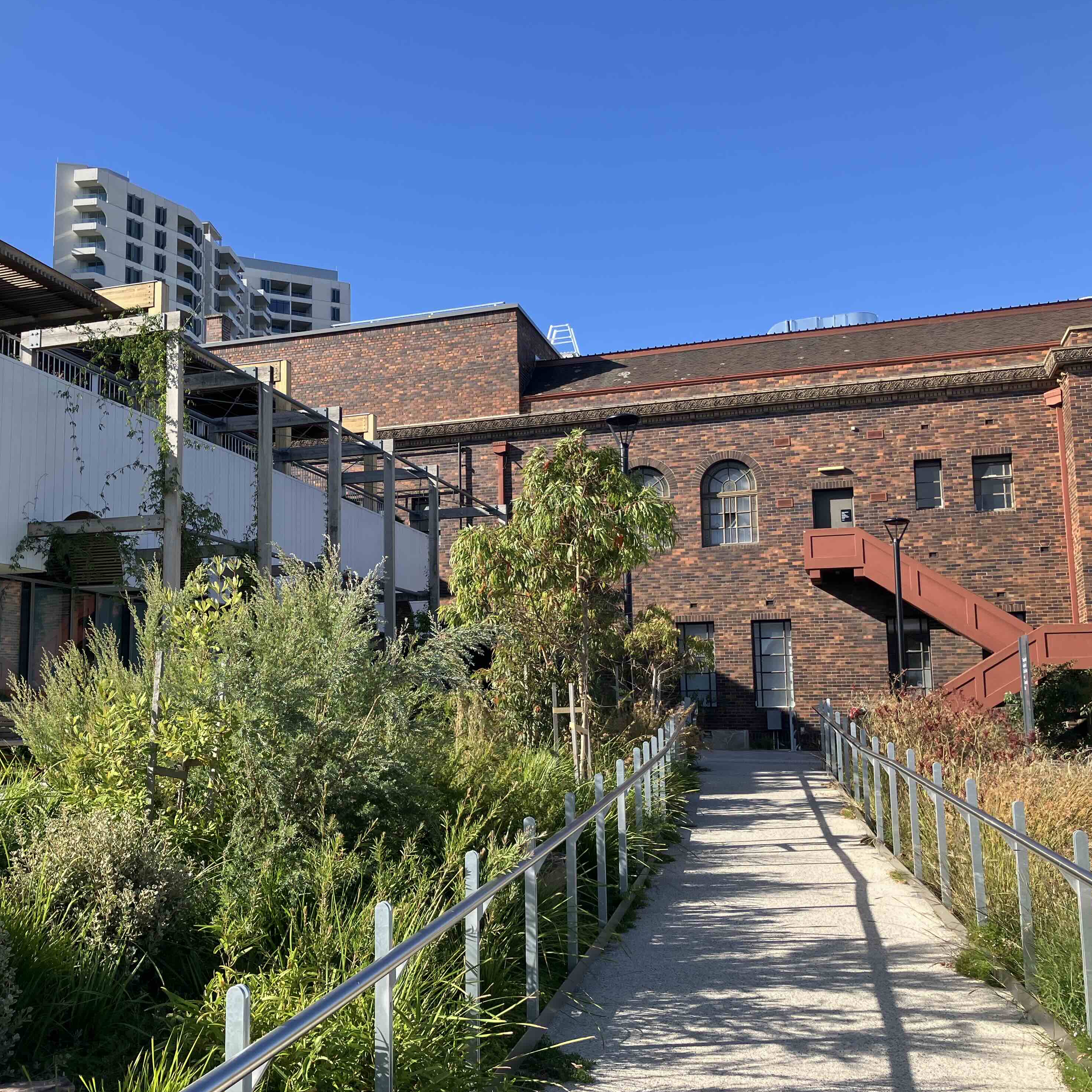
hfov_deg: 47.9
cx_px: 398
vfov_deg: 48.4
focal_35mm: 34
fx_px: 1213
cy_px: 555
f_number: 1.8
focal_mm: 3.99
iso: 32
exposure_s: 1/1156
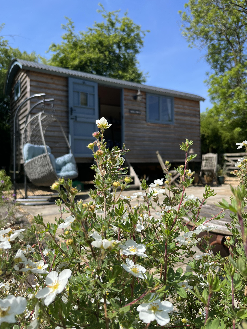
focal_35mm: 26
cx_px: 124
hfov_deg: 53.1
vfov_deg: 67.3
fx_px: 247
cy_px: 164
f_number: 1.6
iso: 50
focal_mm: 5.1
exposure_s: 1/2463
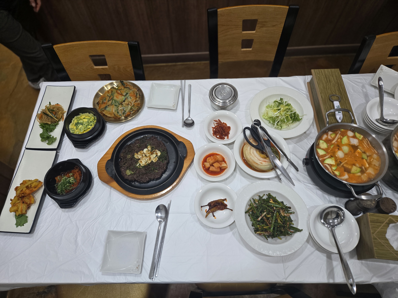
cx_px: 199
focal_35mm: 23
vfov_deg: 58.9
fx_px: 264
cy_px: 149
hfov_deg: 73.9
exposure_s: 1/120
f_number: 1.8
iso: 160
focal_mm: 5.4
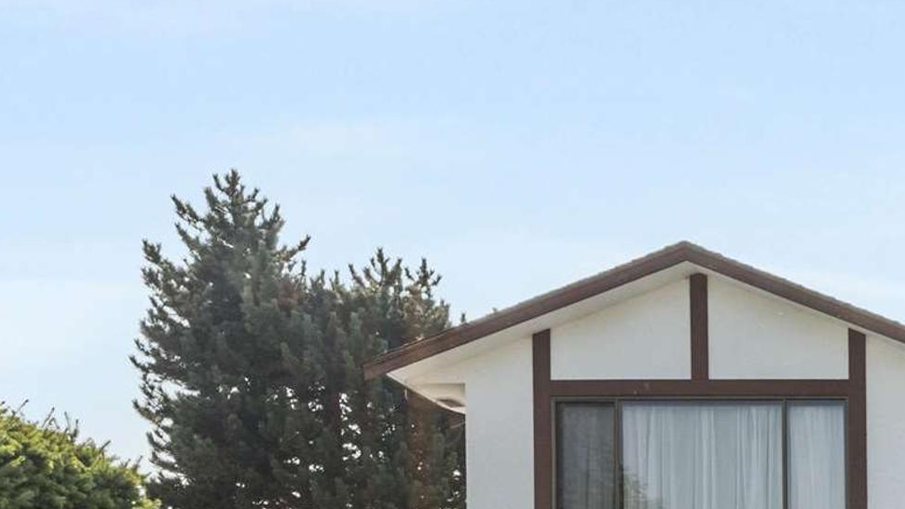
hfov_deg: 29.6
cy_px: 560
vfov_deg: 19.8
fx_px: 1392
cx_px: 1146
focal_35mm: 58
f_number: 16
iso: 100
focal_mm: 14
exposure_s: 1/100
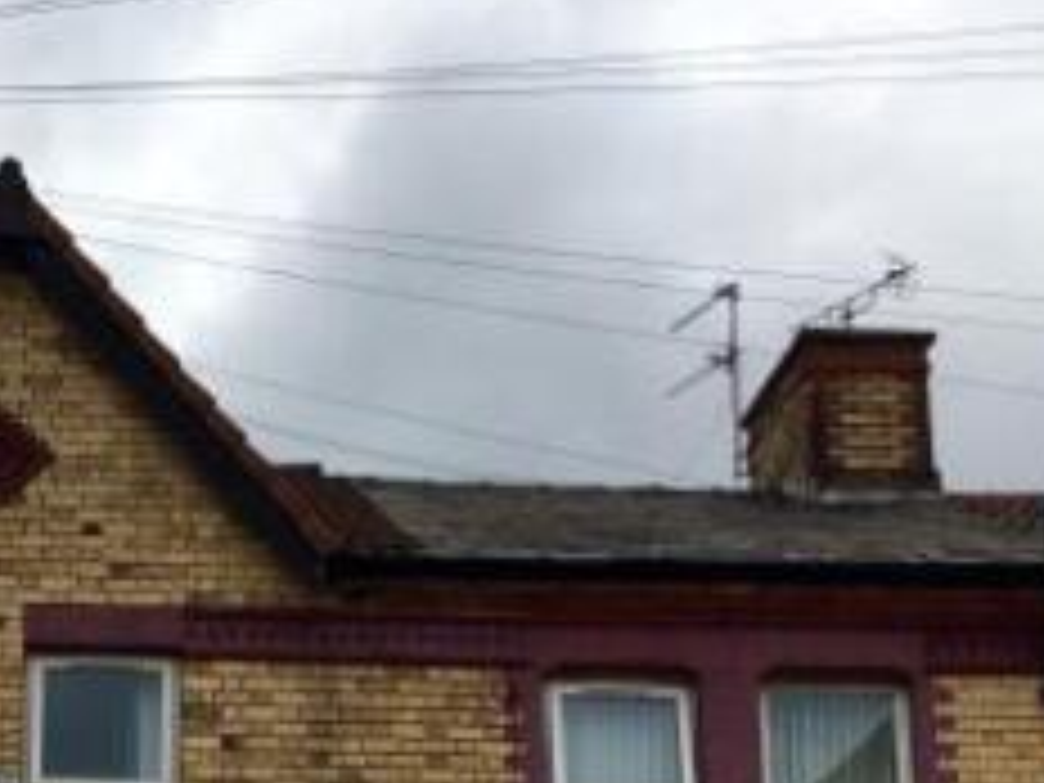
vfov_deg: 19.0
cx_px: 115
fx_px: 2202
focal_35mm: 73
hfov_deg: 25.9
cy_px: 956
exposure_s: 1/2262
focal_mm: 4.15
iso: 25
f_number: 2.2
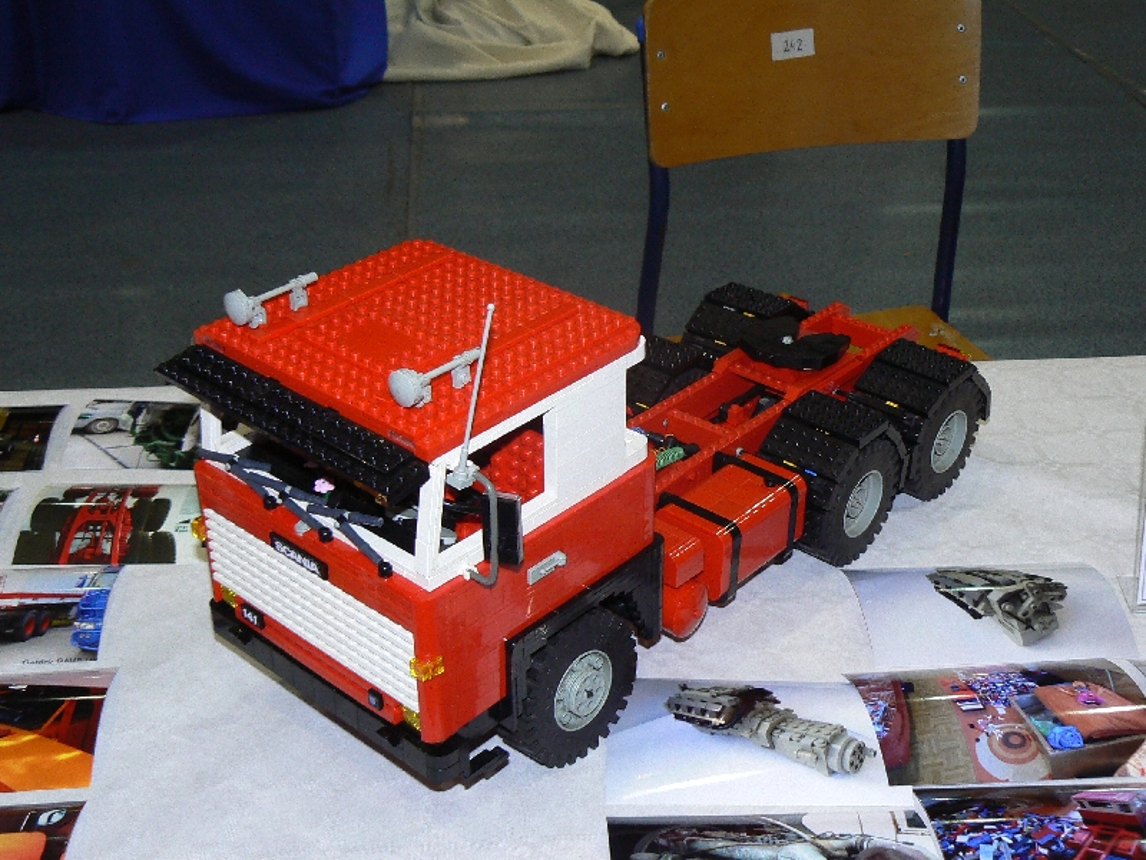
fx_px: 1523
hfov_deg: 41.2
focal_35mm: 46
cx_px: 573
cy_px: 430
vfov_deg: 31.5
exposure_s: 1/50
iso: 100
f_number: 2.8
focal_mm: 7.7
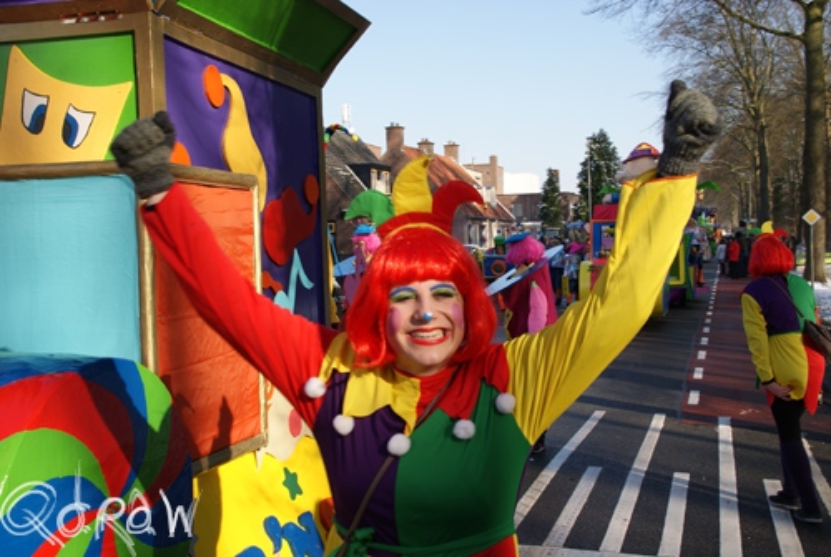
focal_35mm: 42
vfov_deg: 32.0
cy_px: 278
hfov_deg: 46.3
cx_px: 416
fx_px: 971
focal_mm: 28
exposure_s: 1/125
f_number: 9
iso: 100
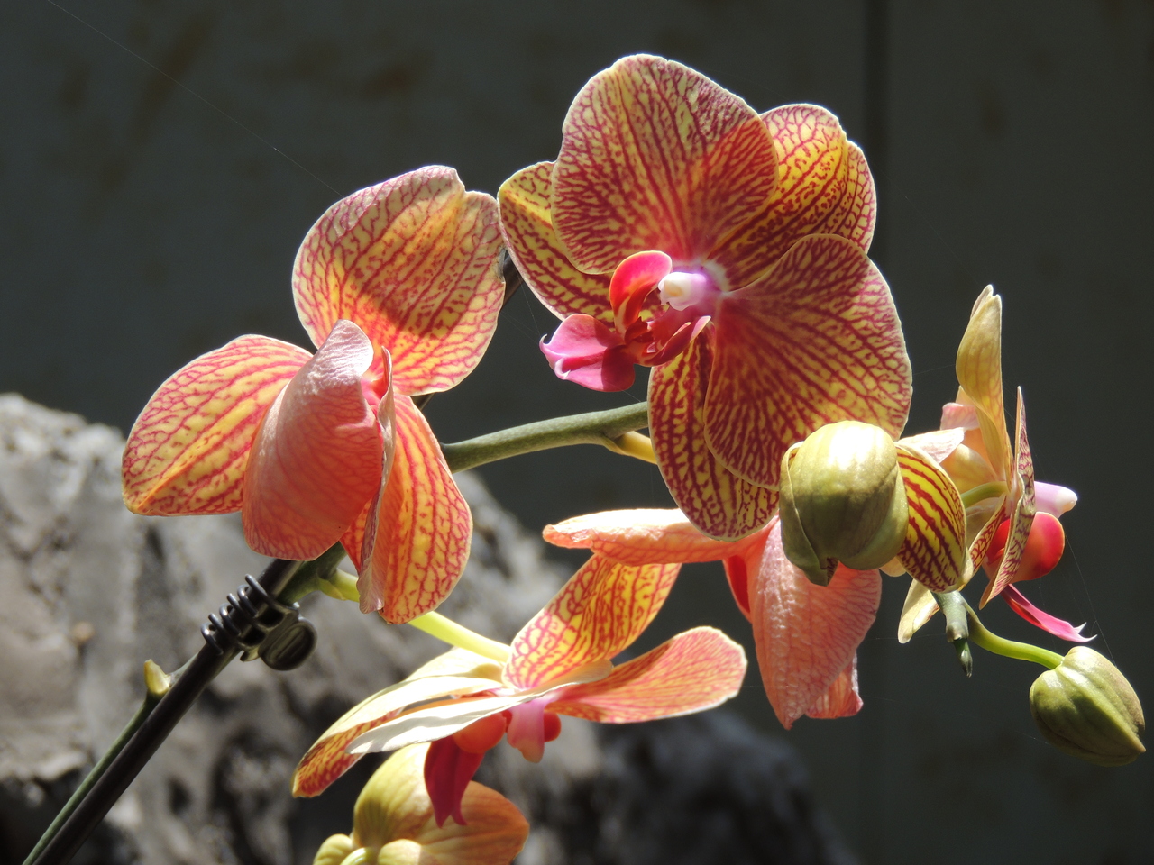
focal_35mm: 170
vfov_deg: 8.7
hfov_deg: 11.6
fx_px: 5667
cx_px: 577
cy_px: 432
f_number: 4.5
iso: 100
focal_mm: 30.3
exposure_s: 1/320
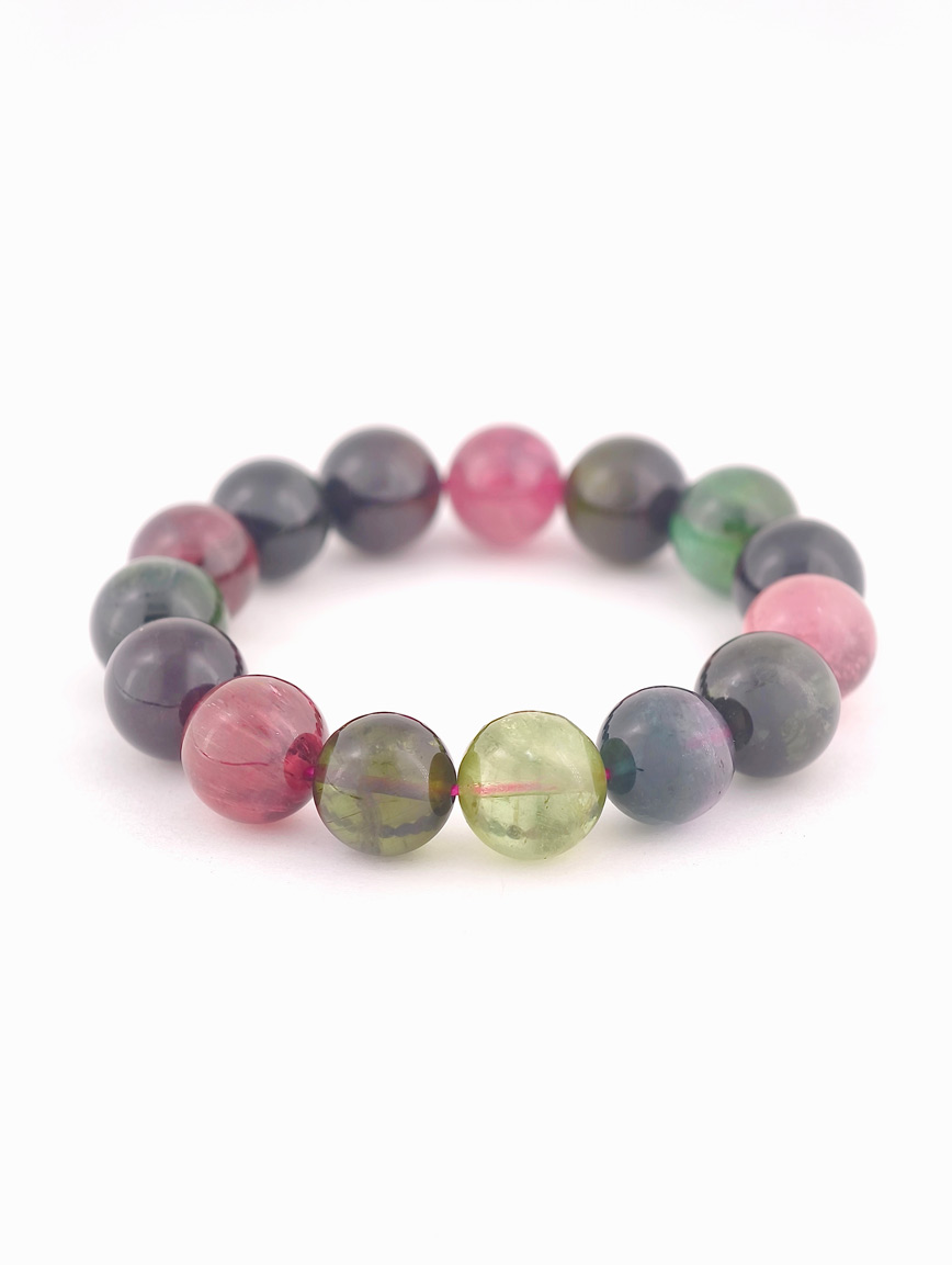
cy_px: 632
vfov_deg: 20.4
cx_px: 476
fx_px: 3512
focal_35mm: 96
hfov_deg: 15.4
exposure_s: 1/161
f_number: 2.67
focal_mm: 22.48
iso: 125
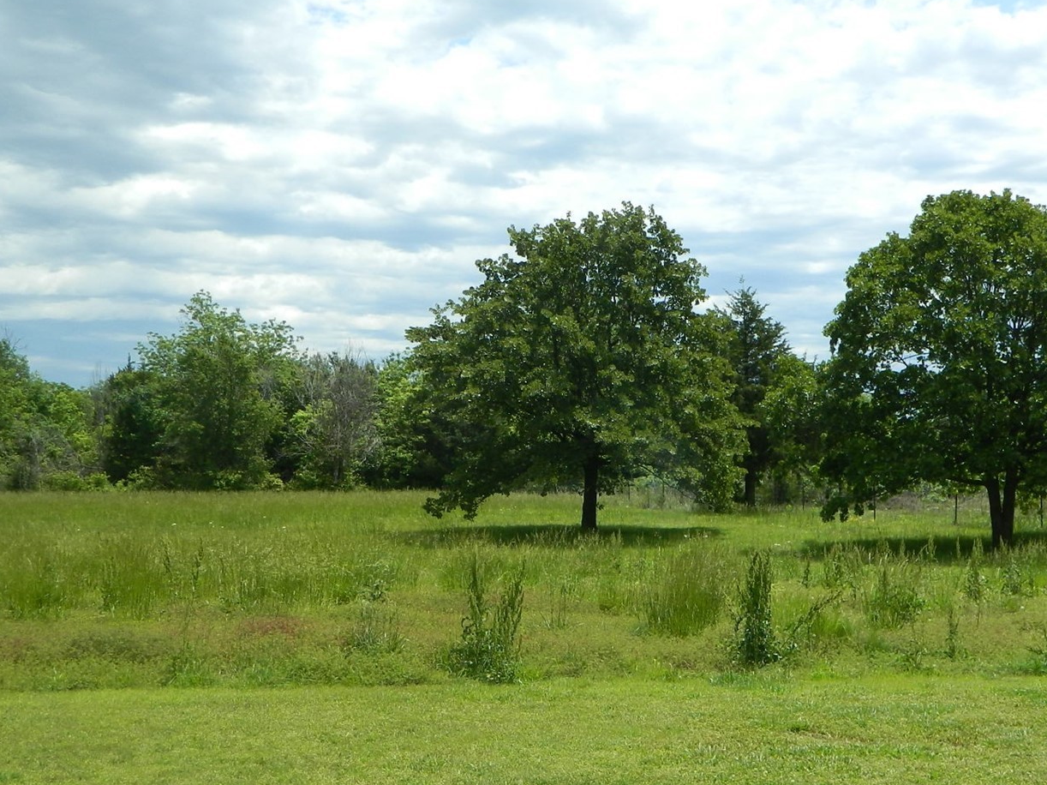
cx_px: 574
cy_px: 402
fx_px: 1331
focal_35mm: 44
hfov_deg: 42.9
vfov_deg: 32.9
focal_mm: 5.1
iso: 80
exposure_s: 1/1000
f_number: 3.2
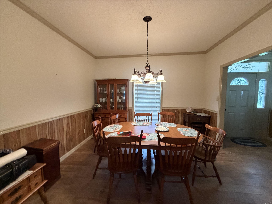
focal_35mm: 14
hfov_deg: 102.1
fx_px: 110
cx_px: 136
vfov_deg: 85.7
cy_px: 102
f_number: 2.2
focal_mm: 2.22
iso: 500
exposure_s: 1/60
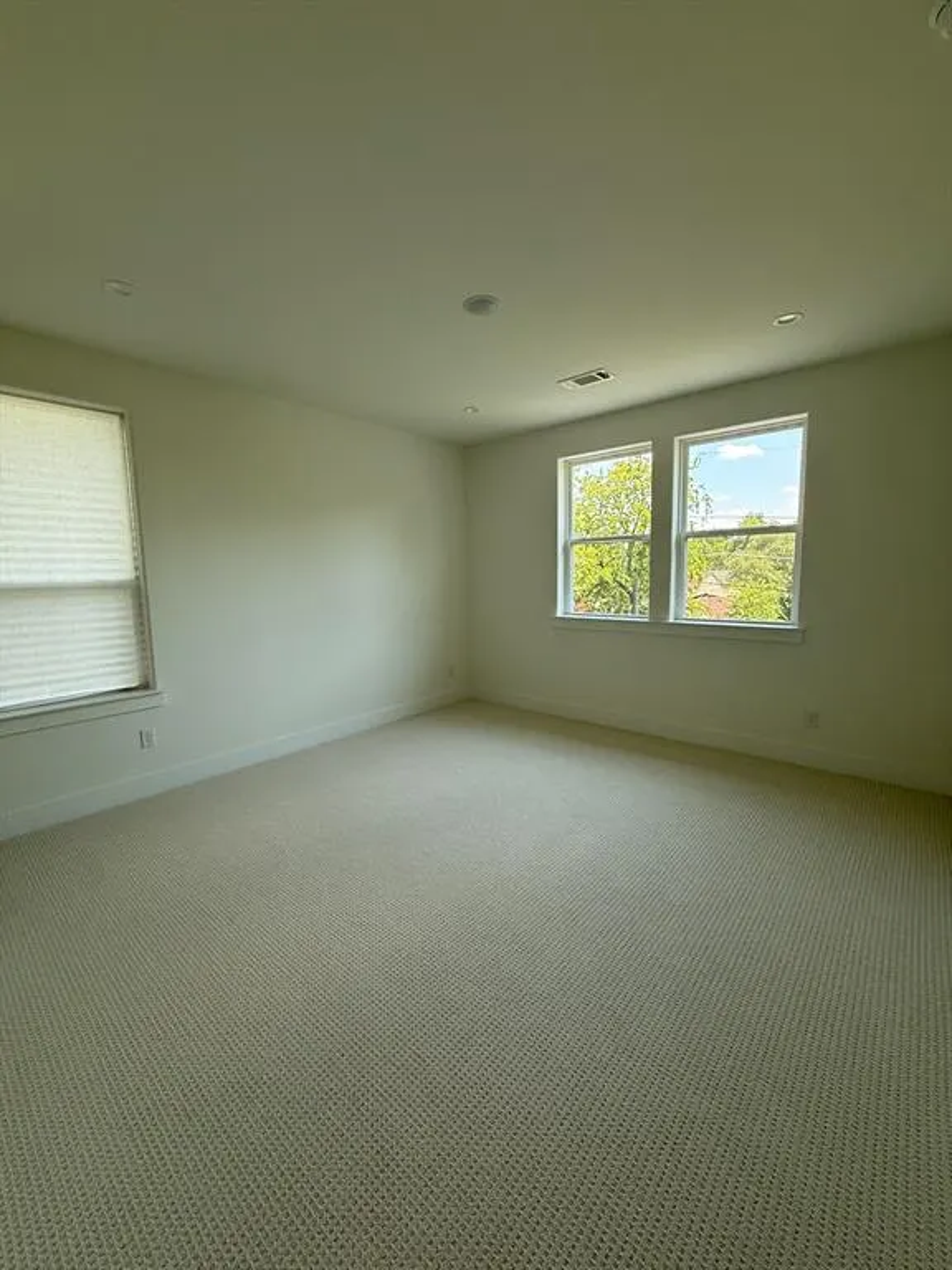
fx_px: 513
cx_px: 476
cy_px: 635
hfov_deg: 85.7
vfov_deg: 102.1
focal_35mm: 14
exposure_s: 1/120
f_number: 2.2
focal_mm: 2.22
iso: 64
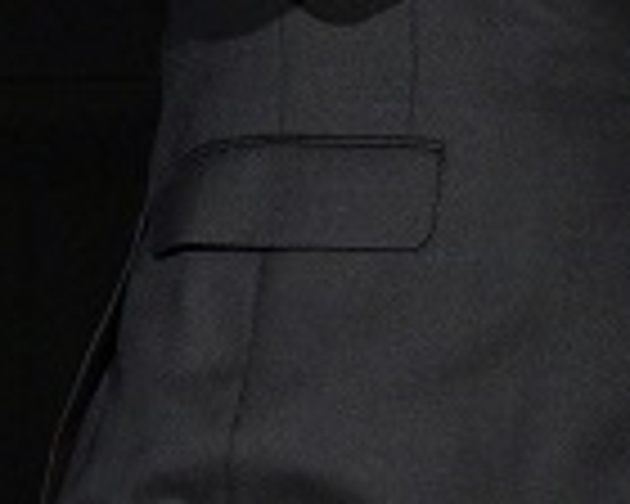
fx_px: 9099
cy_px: -328
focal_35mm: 488
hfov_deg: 3.9
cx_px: 1058
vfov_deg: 3.2
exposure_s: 1/200
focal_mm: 72
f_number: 6
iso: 3200
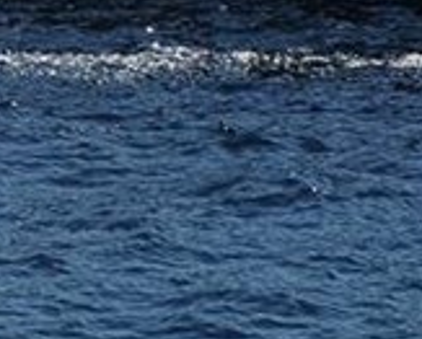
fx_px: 4192
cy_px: -238
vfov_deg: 4.6
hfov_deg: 5.5
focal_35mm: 335
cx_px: -671
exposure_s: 1/400
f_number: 9
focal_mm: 38
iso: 250
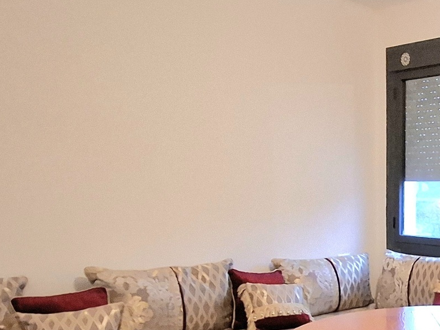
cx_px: 505
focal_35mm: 42
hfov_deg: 36.5
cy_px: 287
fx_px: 534
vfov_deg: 32.9
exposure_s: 1/20
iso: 500
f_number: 2.2
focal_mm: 1.74
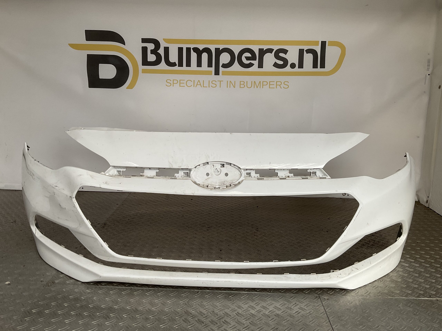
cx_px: 221
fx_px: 370
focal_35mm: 29
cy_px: 166
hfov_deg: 61.7
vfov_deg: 48.2
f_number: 1.8
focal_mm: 3
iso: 32
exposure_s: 1/100
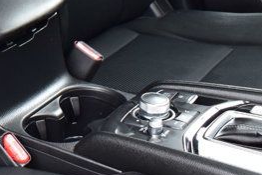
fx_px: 851
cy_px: -95
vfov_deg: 11.2
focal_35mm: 117
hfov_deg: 15.7
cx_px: -161
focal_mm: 20
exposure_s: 1/15
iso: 400
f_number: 6.3
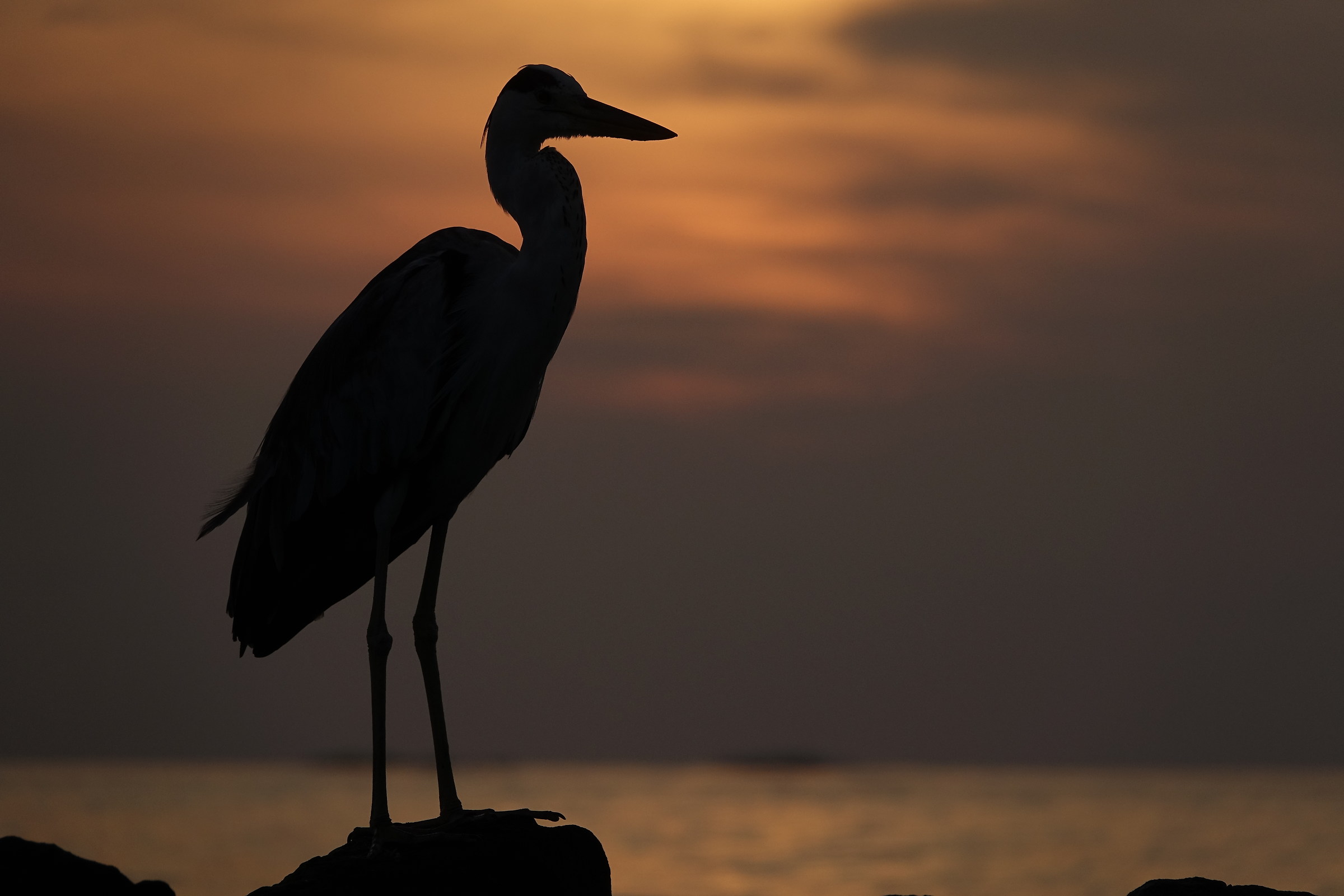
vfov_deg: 4.0
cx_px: 672
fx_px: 12730
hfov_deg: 6.0
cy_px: 448
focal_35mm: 341
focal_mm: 124.94
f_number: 4
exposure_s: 1/800
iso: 160
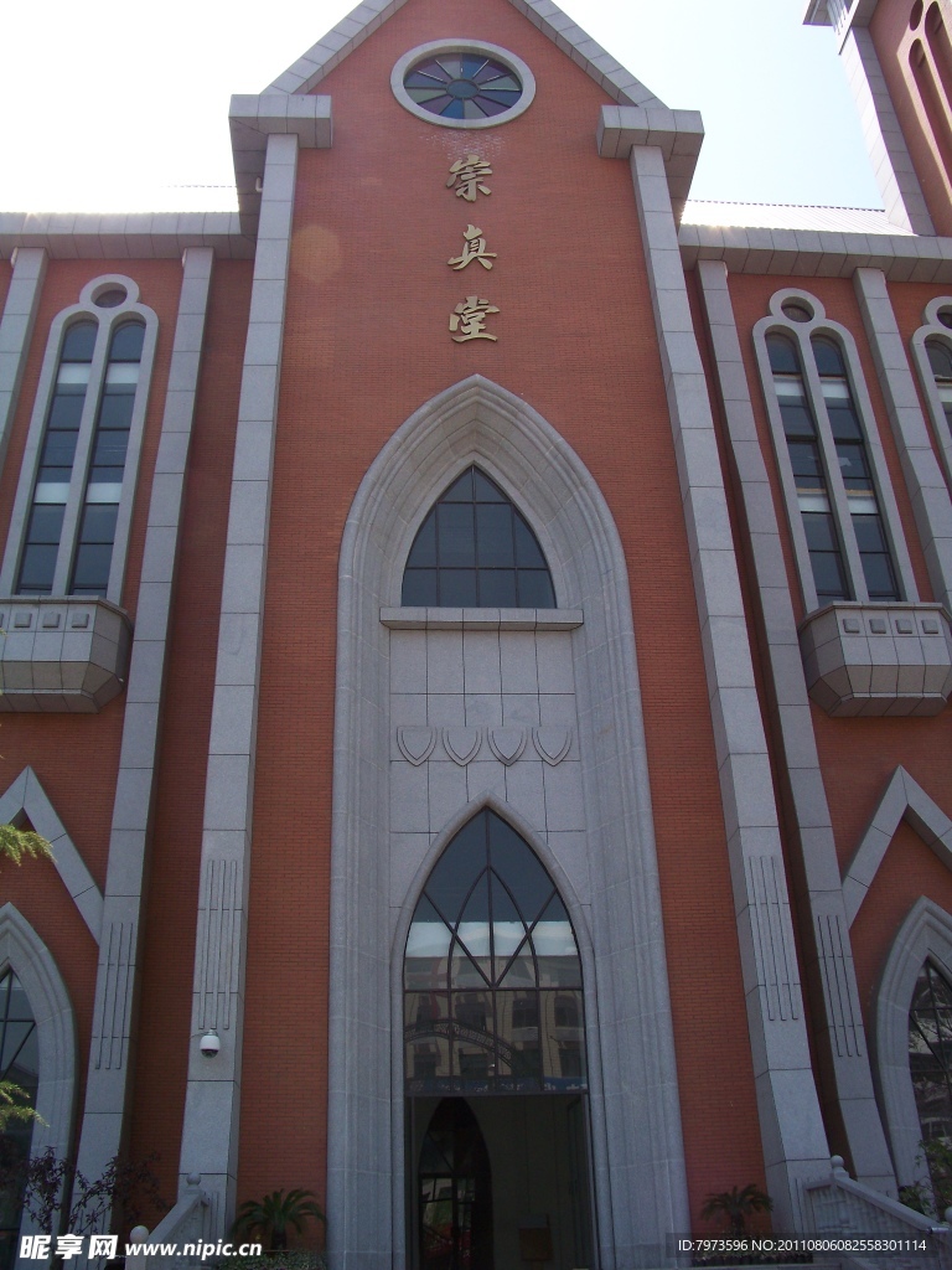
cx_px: 476
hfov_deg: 42.9
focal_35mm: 33
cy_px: 635
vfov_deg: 55.4
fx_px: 1210
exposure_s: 1/500
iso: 100
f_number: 4
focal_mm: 5.85
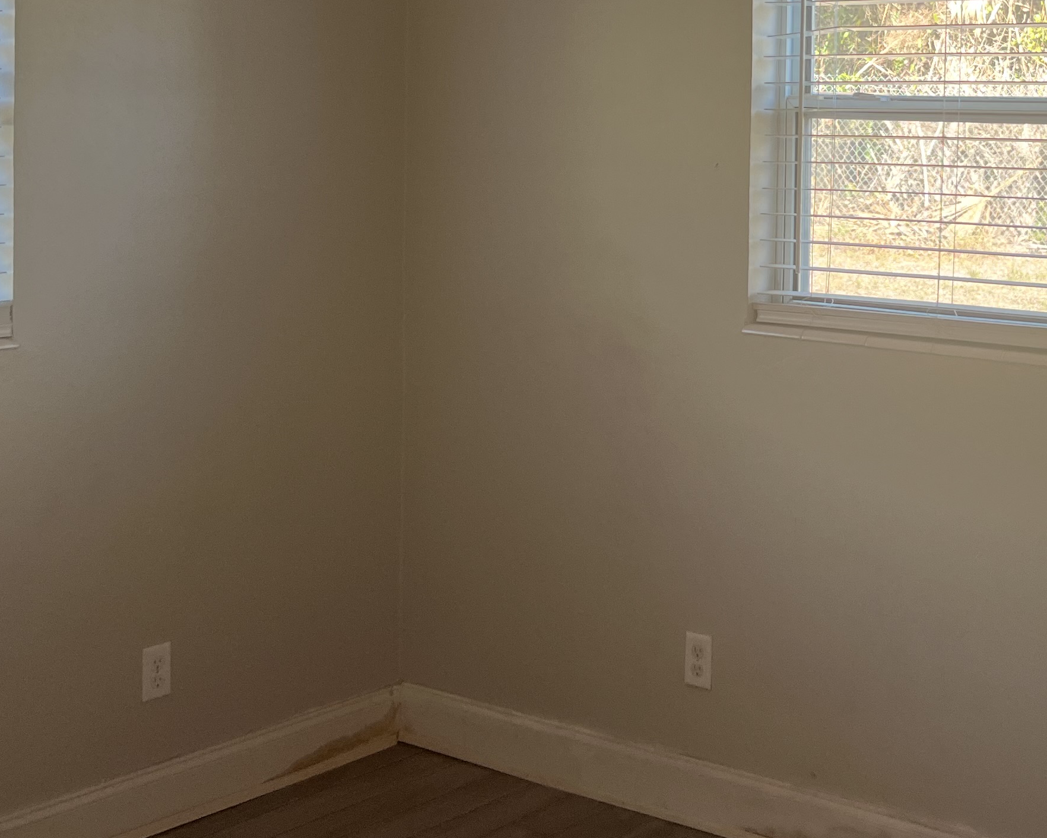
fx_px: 1797
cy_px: 113
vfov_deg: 25.6
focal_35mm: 58
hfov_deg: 32.0
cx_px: 764
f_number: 1.5
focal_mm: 5.7
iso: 50
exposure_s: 1/150
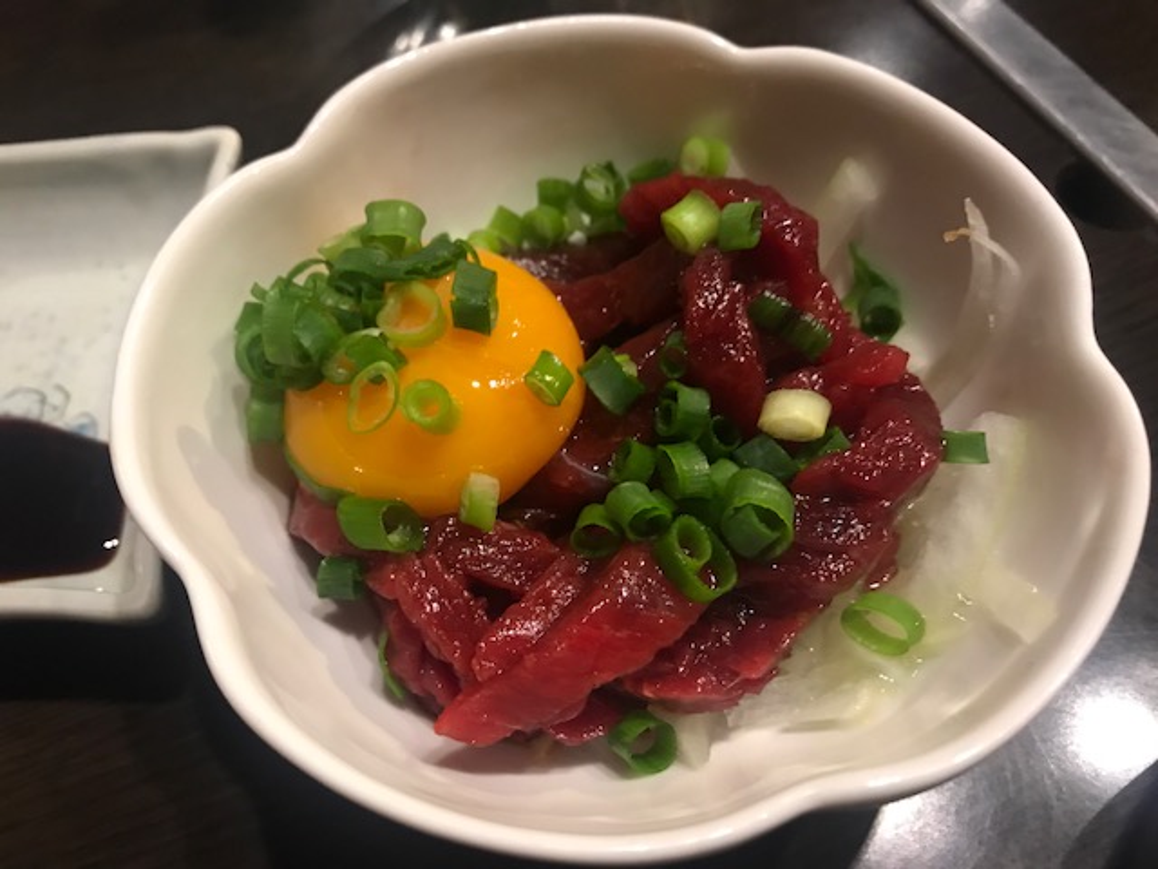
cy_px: 434
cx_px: 579
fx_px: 937
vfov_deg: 49.7
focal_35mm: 28
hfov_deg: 63.4
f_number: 1.8
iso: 100
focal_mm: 3.99
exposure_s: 1/9
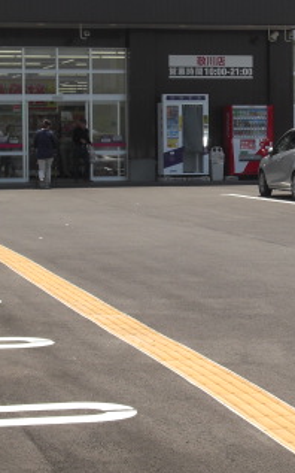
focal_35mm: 122
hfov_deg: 10.7
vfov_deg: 17.1
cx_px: 274
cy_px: 155
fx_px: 1570
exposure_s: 1/500
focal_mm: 11.8
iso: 80
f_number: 5
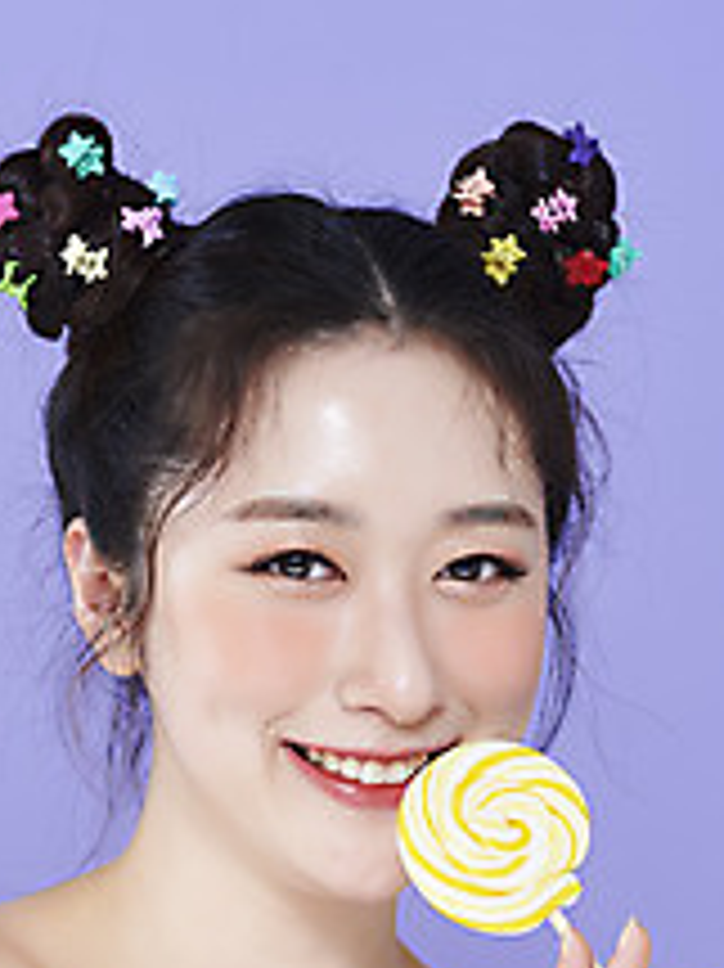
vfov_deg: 10.5
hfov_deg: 7.9
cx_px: 349
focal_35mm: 188
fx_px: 5248
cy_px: 747
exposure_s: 1/125
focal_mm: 105
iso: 64
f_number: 11
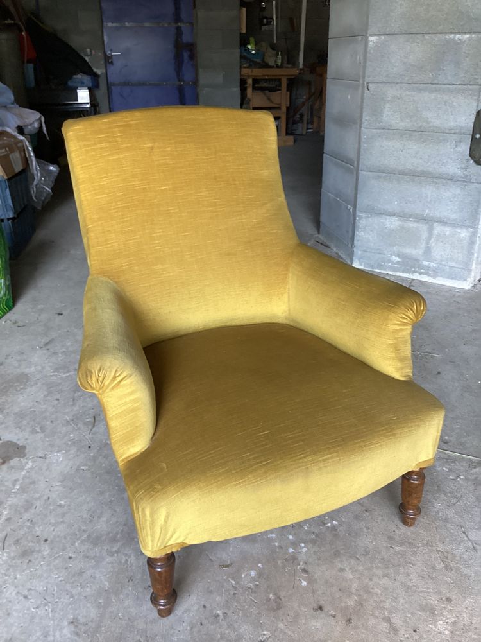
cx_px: 240
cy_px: 321
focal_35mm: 31
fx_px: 574
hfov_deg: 45.4
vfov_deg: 58.4
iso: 200
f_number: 2.4
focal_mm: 3.3
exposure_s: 1/50
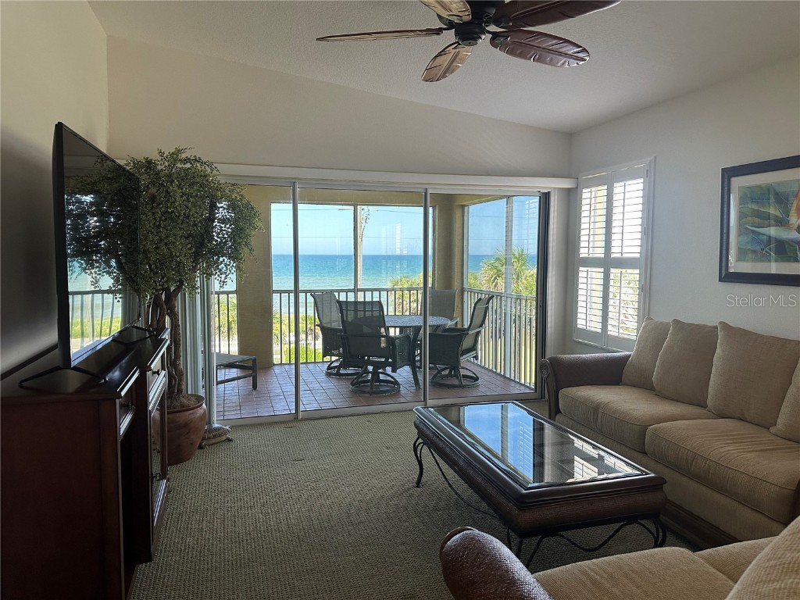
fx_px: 555
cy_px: 300
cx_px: 400
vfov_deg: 56.8
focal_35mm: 24
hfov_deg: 71.6
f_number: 1.78
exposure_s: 1/121
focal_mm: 6.86
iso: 250
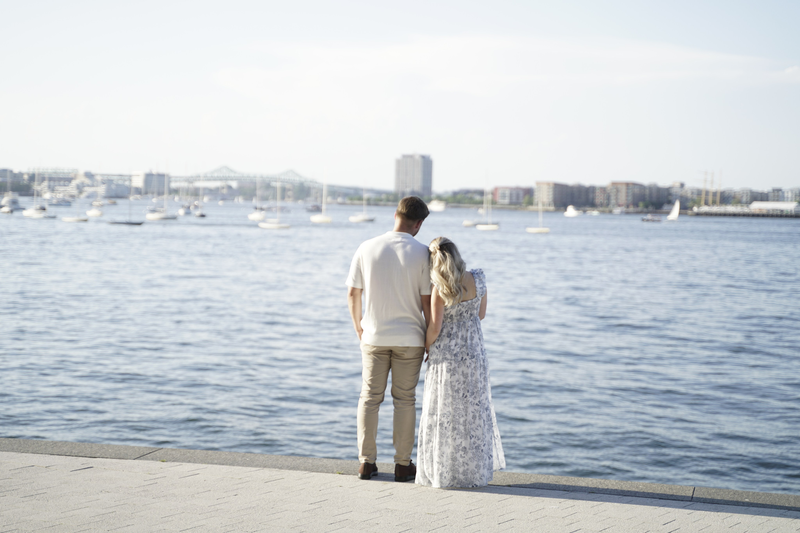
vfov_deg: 20.9
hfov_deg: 31.0
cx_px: 400
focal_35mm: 65
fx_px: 1445
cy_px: 266
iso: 100
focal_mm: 65
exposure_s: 1/640
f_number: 2.8
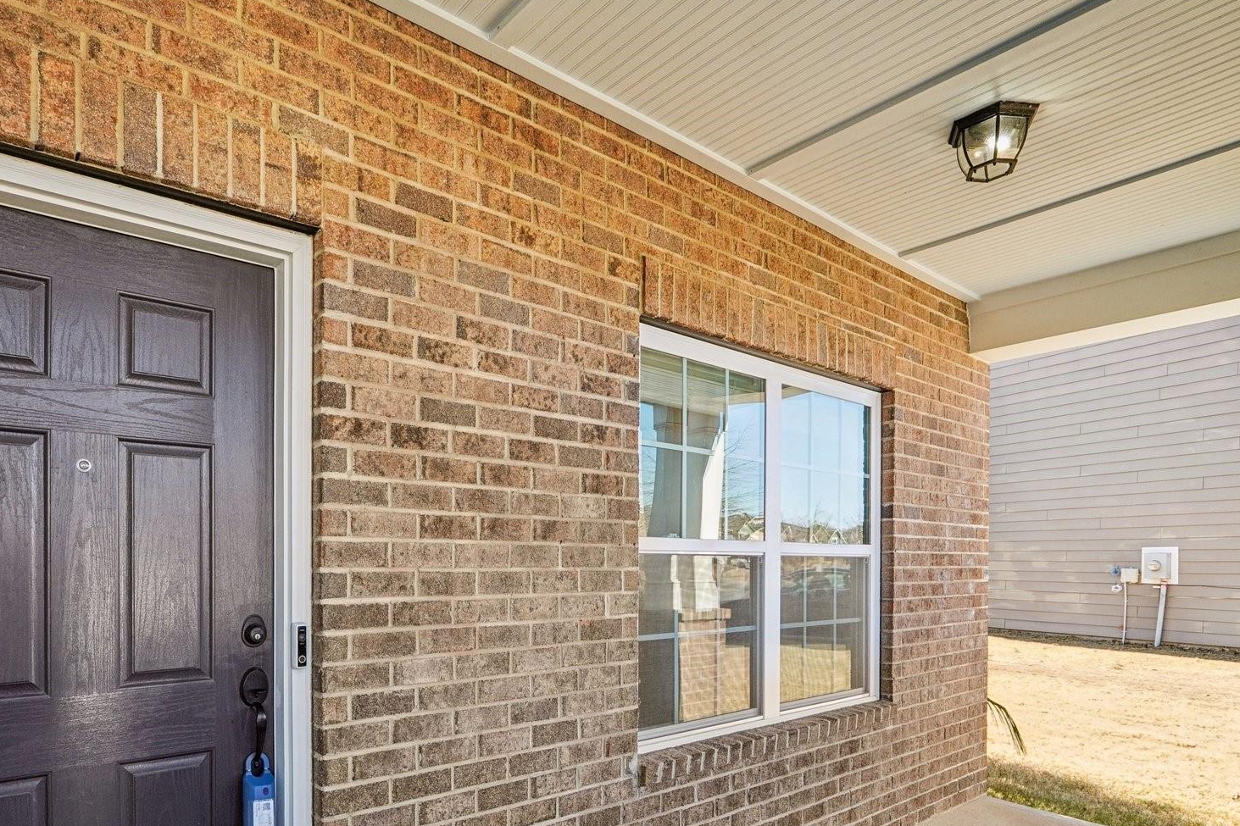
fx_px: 723
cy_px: 557
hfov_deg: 80.2
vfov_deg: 58.0
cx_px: 491
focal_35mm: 21
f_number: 8
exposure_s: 1/30
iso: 320
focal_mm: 10
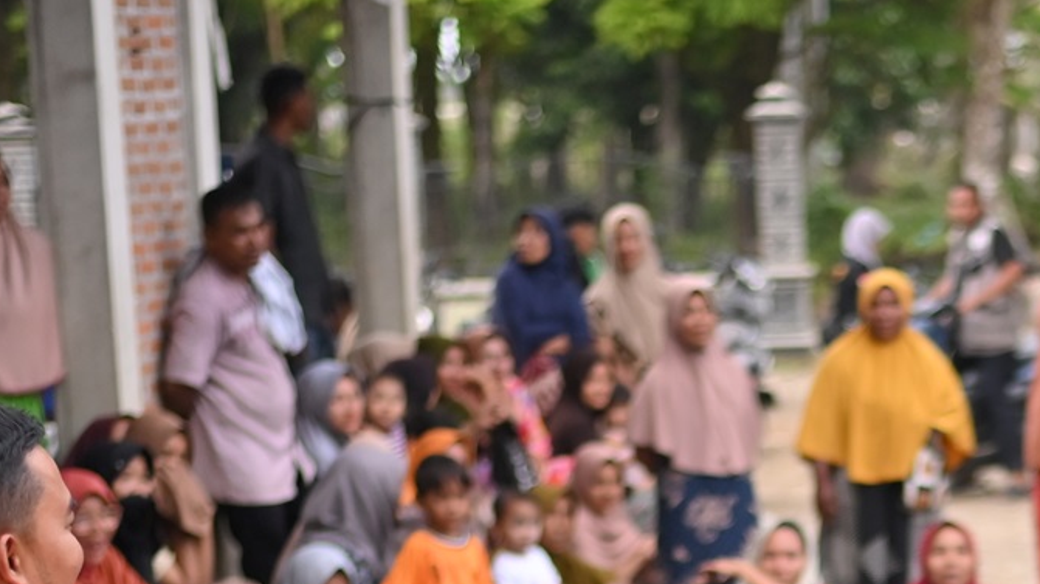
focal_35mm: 156
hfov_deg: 13.5
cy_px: 993
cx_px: 1148
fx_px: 4301
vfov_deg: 7.6
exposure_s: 1/640
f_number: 2
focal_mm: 50
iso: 640
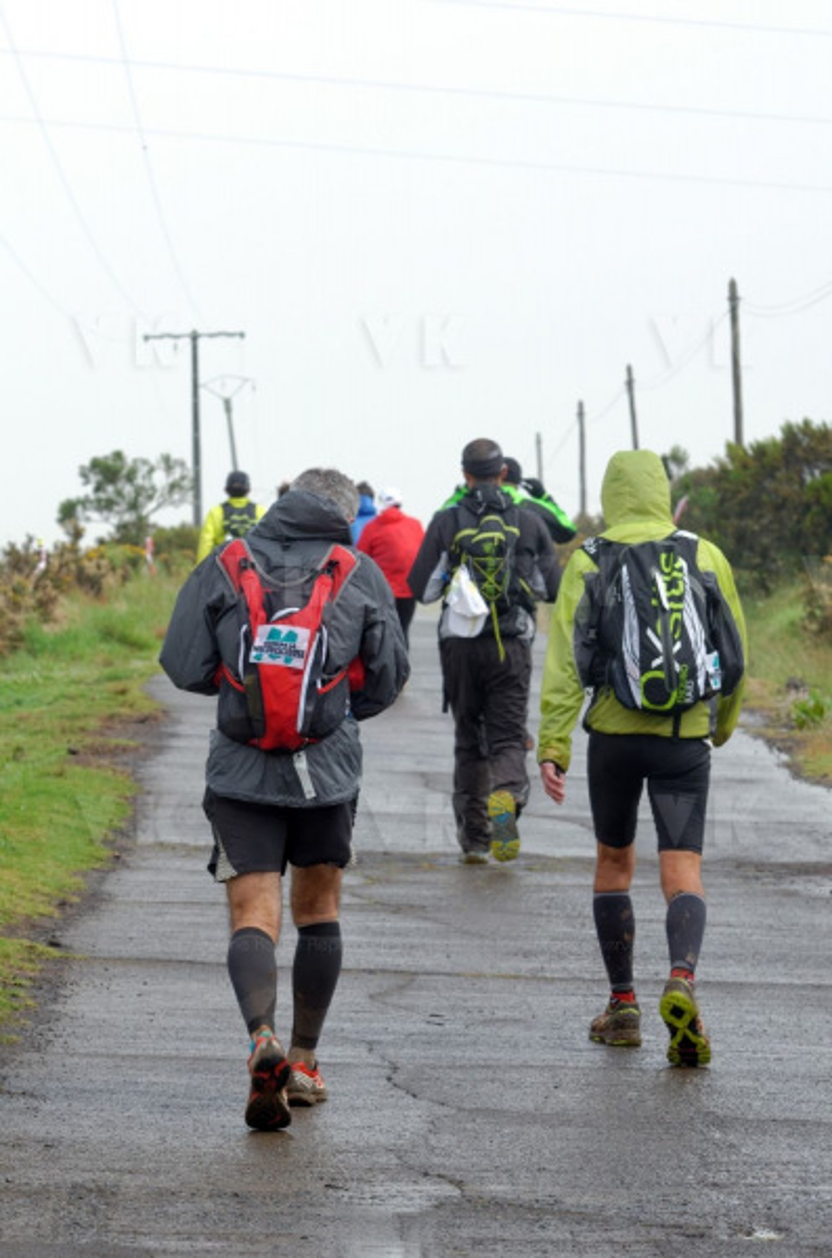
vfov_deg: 12.3
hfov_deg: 8.1
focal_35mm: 168
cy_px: 629
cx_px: 416
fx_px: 5854
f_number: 8
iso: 250
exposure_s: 1/250
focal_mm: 112
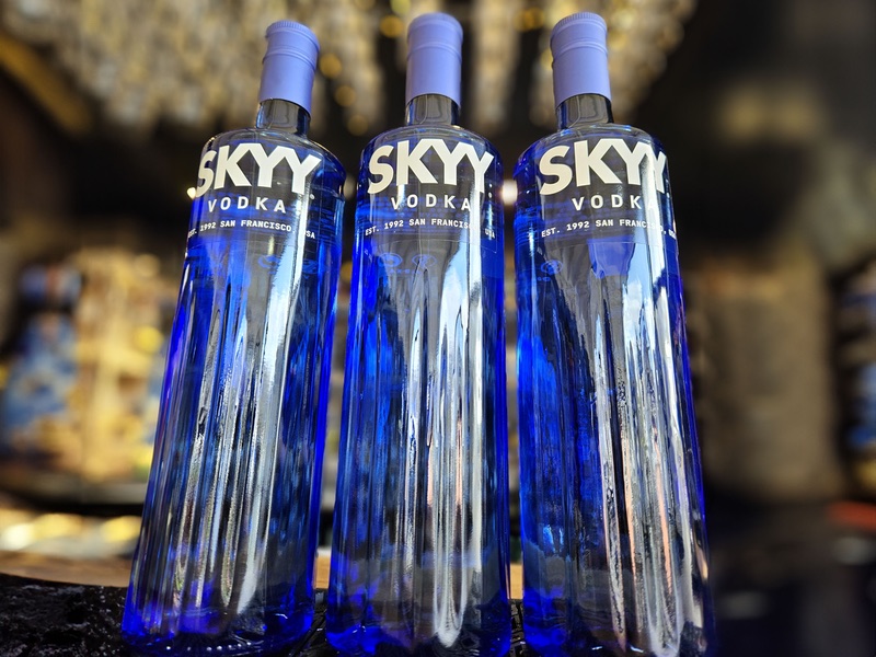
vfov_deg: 58.9
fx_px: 582
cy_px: 328
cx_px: 438
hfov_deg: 73.9
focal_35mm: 23
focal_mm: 5.4
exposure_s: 1/100
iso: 64
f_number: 1.8
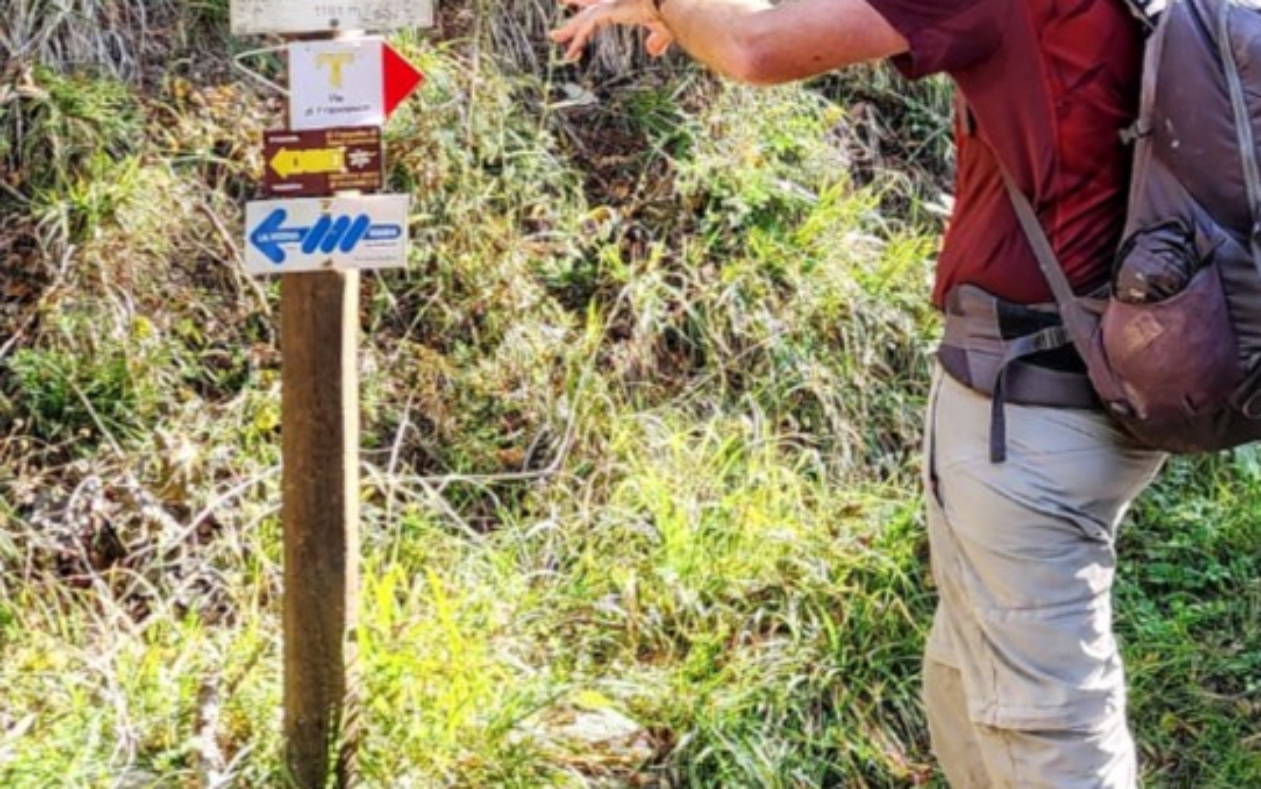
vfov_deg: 14.4
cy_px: 105
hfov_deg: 21.8
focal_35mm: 90
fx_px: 3094
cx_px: 1403
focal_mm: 6.4
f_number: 1.8
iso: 64
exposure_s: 1/180
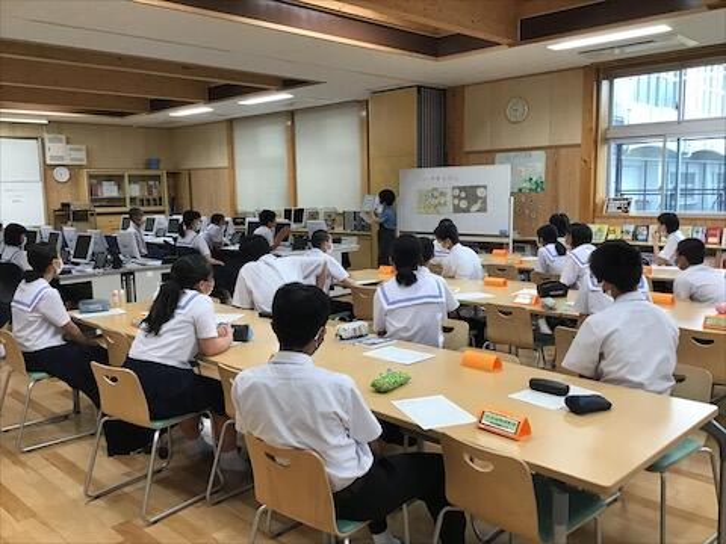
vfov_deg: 45.4
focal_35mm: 31
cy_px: 272
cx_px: 363
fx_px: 650
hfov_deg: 58.4
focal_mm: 3.3
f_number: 2.4
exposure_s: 1/30
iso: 32
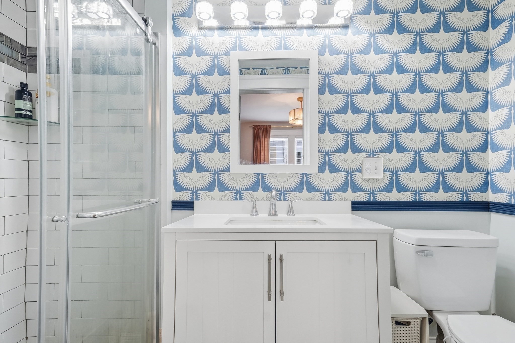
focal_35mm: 16
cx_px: 258
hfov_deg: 95.0
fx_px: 236
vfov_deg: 72.0
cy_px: 172
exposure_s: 1/400
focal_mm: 11
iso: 800
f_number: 7.1
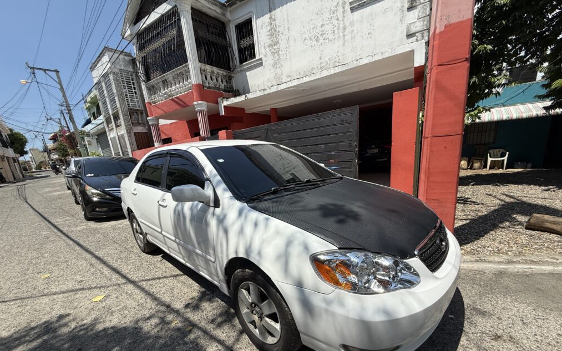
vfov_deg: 74.1
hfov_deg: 101.5
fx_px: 230
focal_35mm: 15
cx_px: 281
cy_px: 207
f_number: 2.2
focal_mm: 2.22
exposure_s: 1/2506
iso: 50
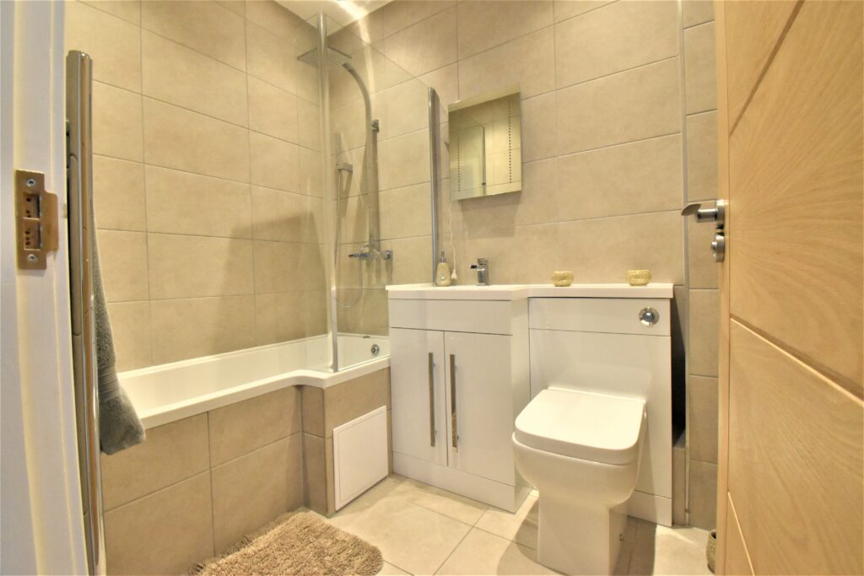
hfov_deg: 100.4
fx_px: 360
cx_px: 432
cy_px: 288
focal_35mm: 15
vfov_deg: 77.3
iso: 2800
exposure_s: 1/15
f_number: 13
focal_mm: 10
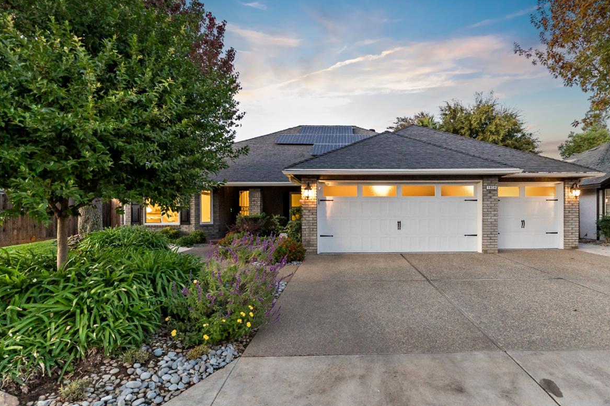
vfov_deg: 65.2
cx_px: 354
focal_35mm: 19
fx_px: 318
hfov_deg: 86.9
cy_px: 206
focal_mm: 14.6
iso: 3200
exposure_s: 1/160
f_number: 2.8
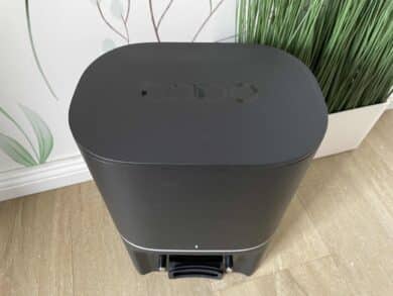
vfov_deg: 53.1
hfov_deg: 67.3
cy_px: 148
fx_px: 295
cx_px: 196
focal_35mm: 26
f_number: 1.6
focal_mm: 4.2
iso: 500
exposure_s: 1/44
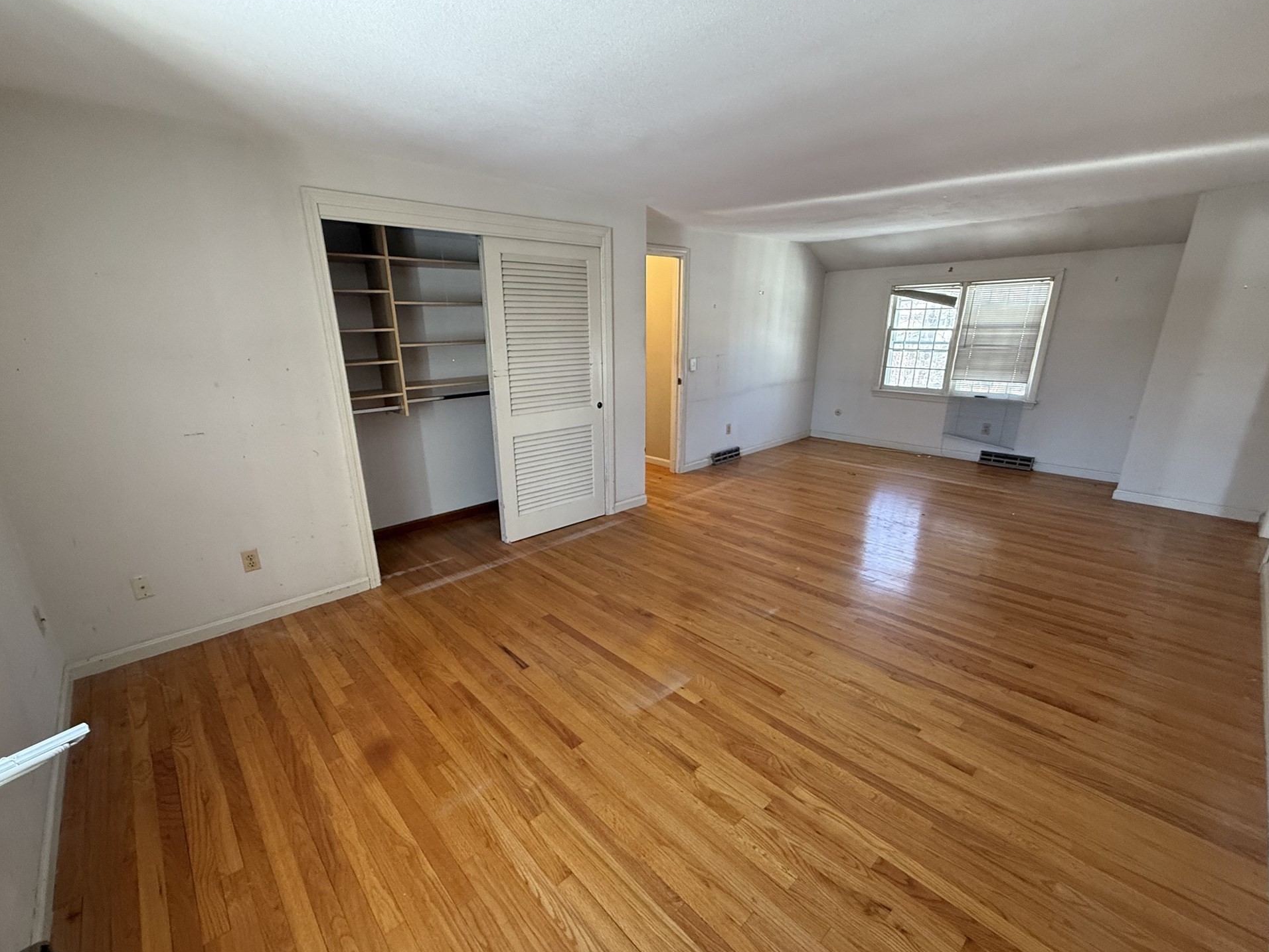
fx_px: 550
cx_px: 616
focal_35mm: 15
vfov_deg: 81.7
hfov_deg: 98.1
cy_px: 501
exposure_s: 1/78
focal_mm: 2.22
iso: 320
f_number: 2.2
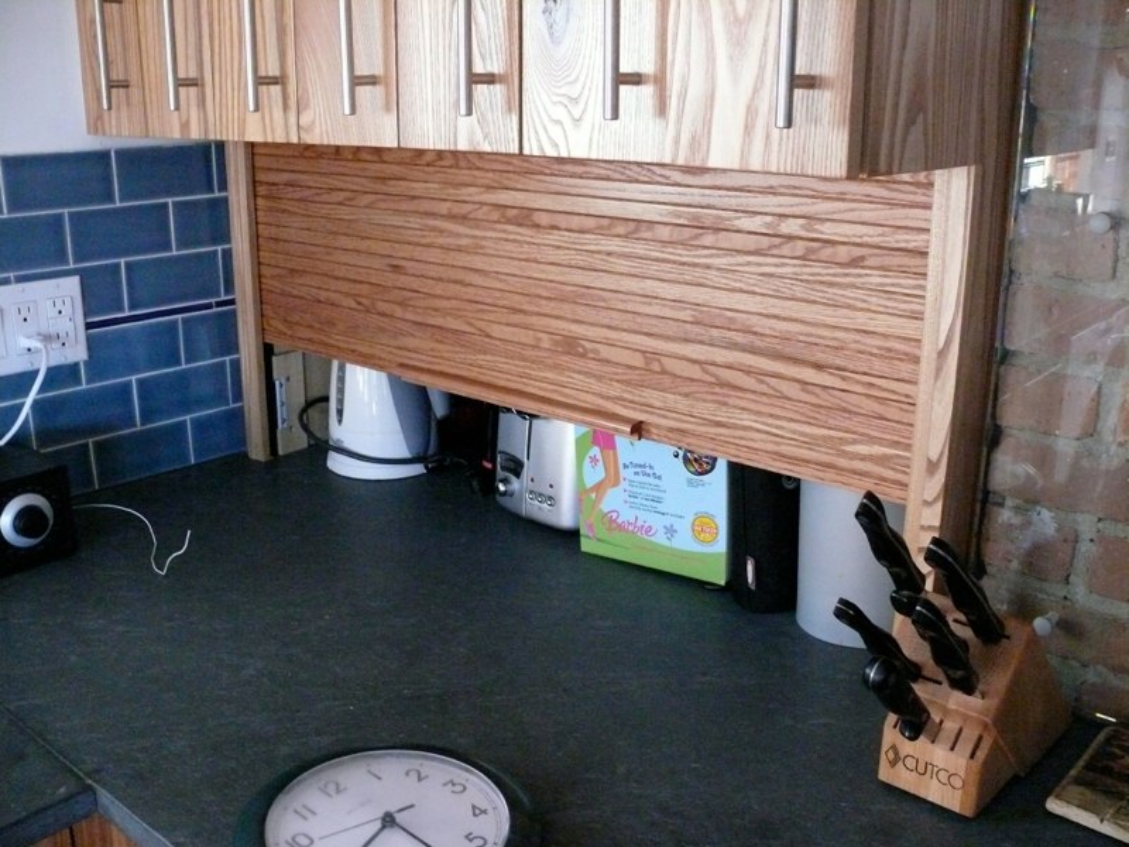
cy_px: 424
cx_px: 564
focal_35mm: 35
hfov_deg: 52.6
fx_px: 1142
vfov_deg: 40.7
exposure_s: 1/30
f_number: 2.8
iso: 800
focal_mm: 7.4
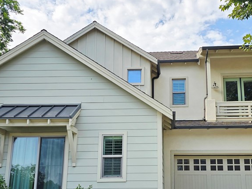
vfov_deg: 34.8
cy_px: 128
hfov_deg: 45.4
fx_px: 299
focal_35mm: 41
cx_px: 158
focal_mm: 6.3
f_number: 1.7
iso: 12
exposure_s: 1/625
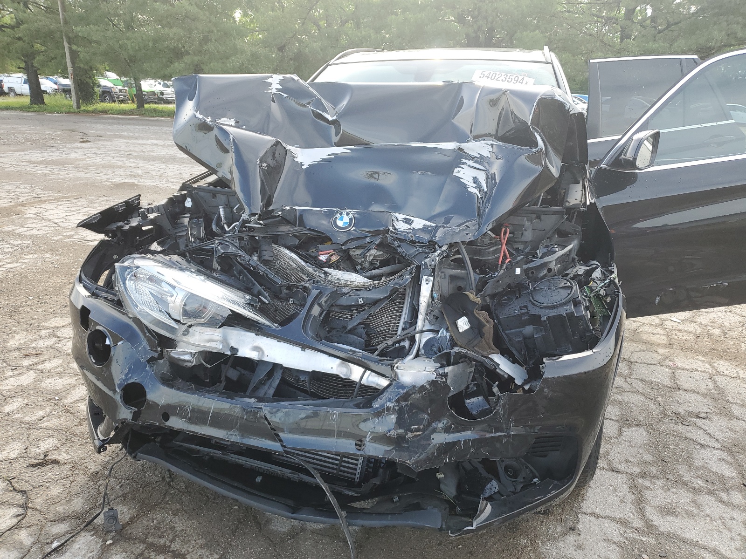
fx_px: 560
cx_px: 373
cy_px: 280
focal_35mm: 26
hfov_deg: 67.3
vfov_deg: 53.1
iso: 50
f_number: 1.5
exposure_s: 1/370
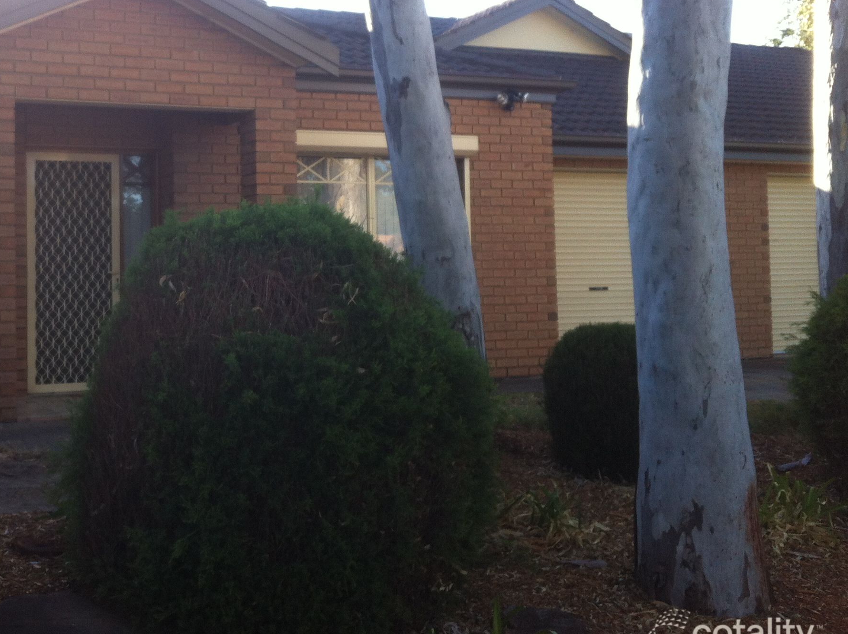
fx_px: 1248
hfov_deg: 36.9
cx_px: 238
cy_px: 226
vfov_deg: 28.4
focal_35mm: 51
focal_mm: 3.85
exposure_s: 1/225
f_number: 2.8
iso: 80
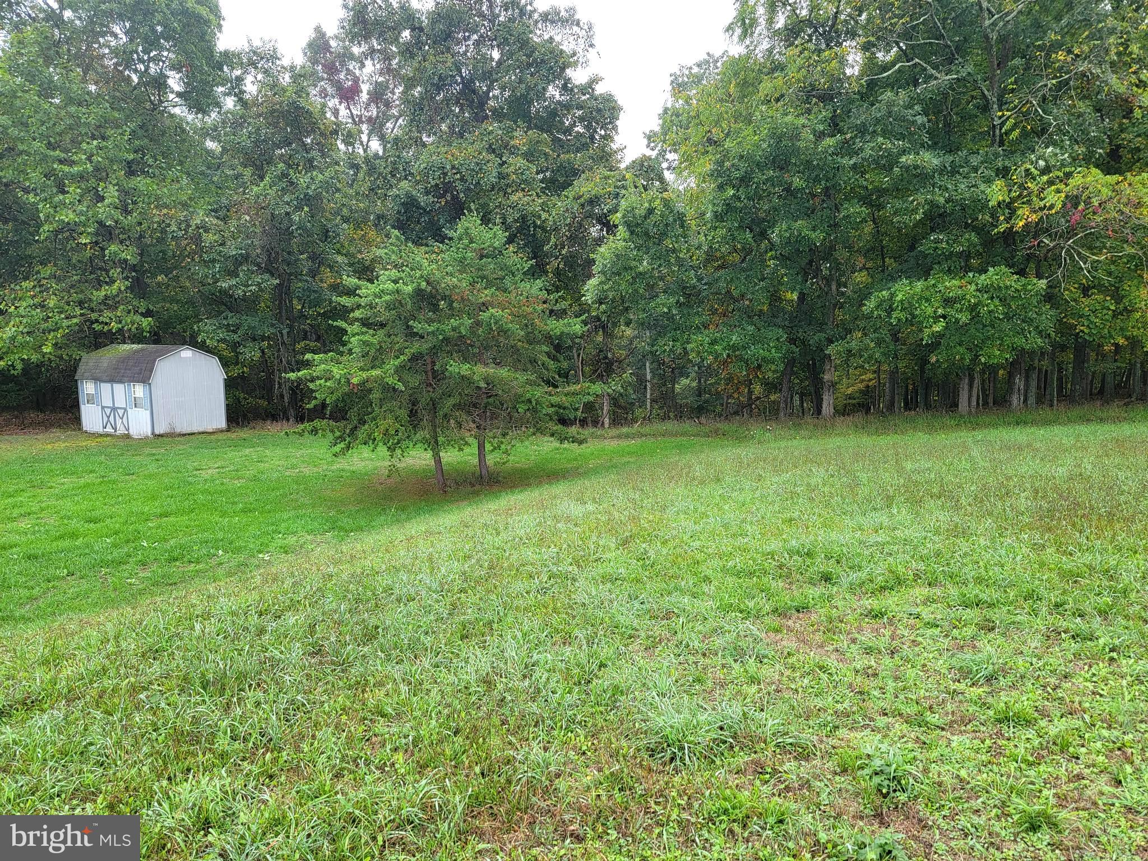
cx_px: 574
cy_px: 430
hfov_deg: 71.6
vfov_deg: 56.8
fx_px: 796
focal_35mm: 24
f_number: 1.8
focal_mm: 6.7
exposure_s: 1/140
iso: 16
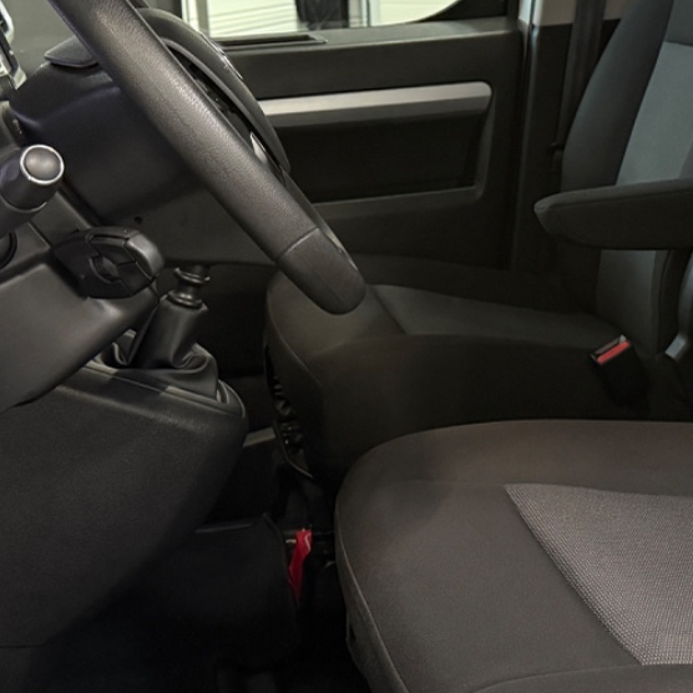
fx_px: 1382
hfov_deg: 27.7
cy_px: 222
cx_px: 541
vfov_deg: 28.0
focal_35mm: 61
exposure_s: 1/25
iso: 800
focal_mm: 6.76
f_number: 1.78
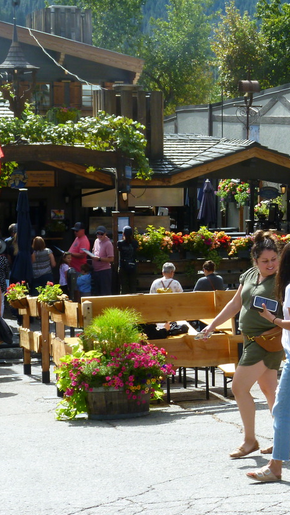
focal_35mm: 113
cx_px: 332
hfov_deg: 10.6
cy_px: 228
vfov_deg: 18.9
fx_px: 1544
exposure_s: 1/200
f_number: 4.8
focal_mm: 11.8
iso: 80
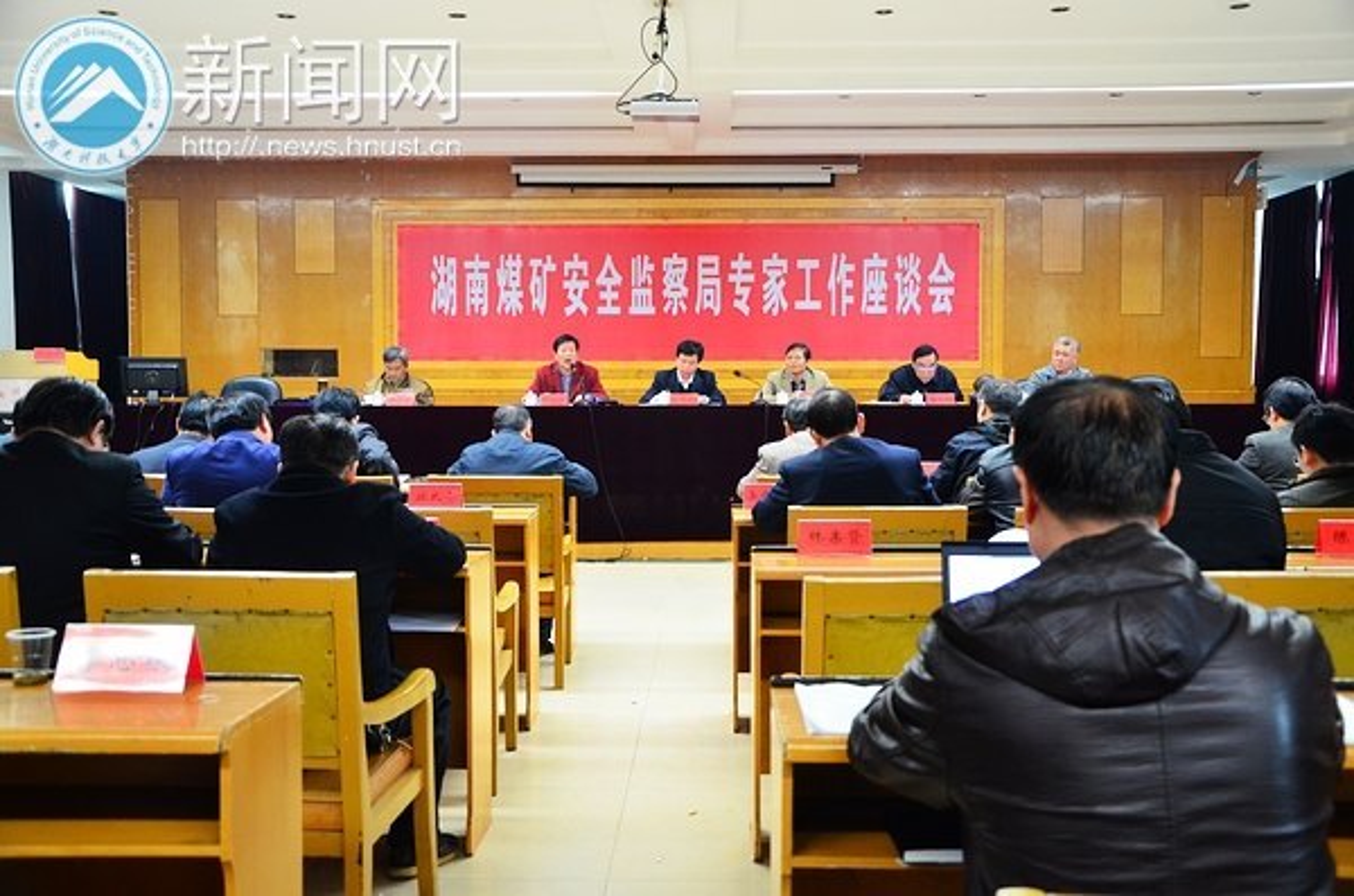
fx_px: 1407
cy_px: 448
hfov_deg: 51.4
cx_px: 677
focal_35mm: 38
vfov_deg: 35.3
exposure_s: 1/15
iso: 1600
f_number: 4
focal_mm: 25
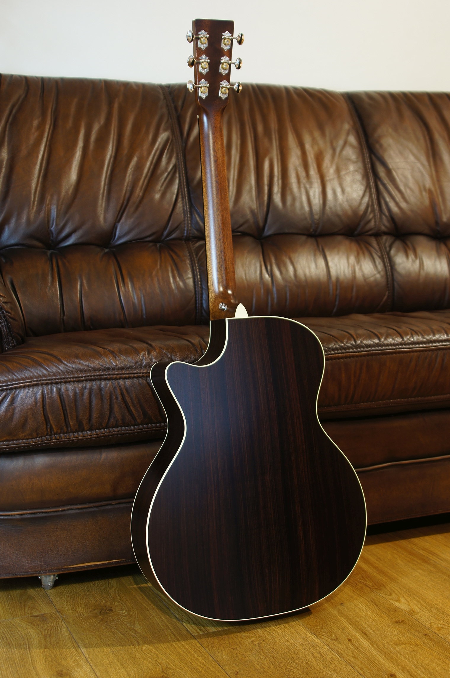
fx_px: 987
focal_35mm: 52
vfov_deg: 37.9
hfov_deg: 25.7
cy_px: 339
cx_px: 225
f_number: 4.5
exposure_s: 1/8
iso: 100
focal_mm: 35
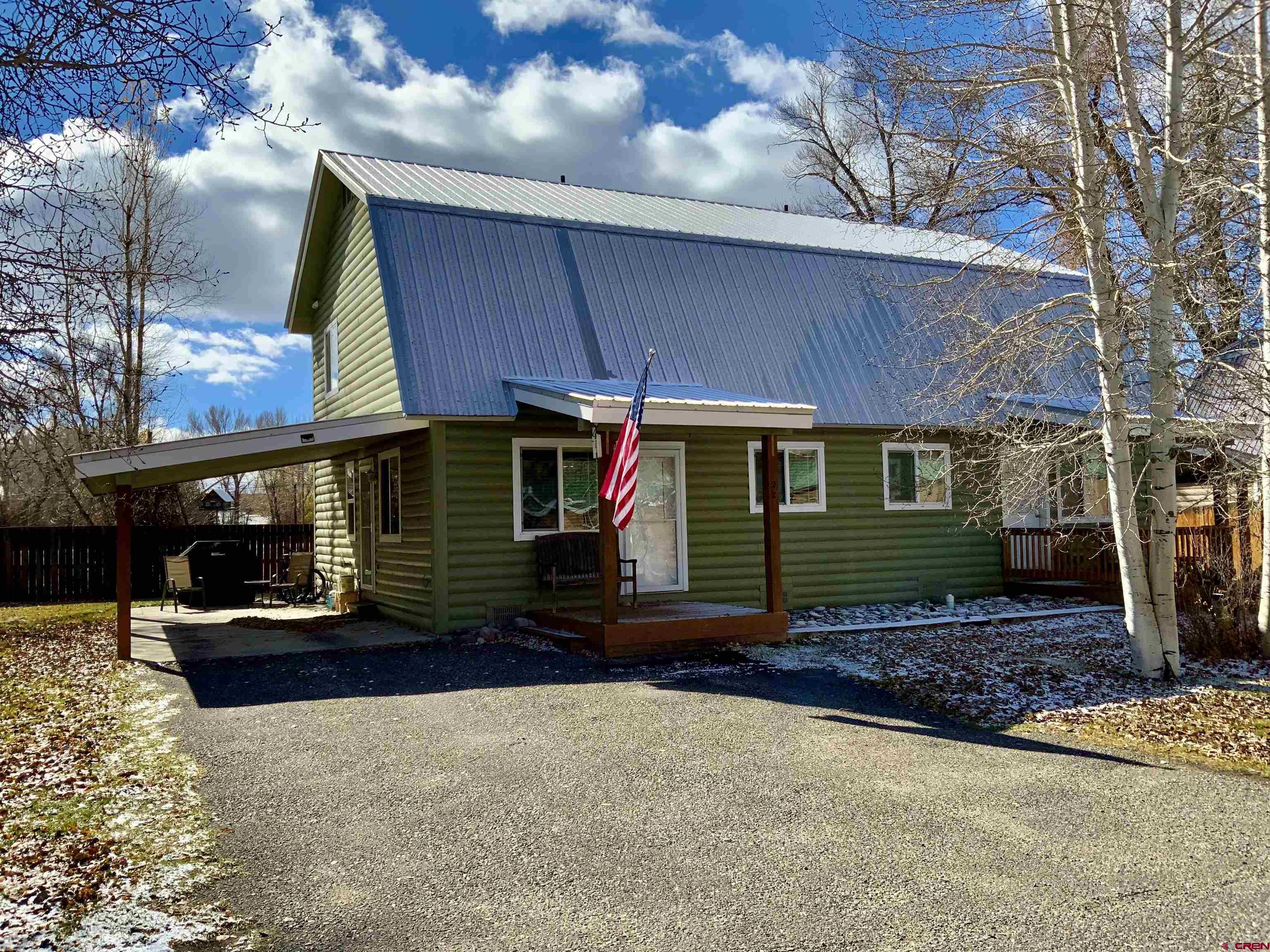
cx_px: 635
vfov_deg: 48.2
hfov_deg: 61.7
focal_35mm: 29
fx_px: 1064
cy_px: 476
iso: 20
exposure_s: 1/2227
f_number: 1.8
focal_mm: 3
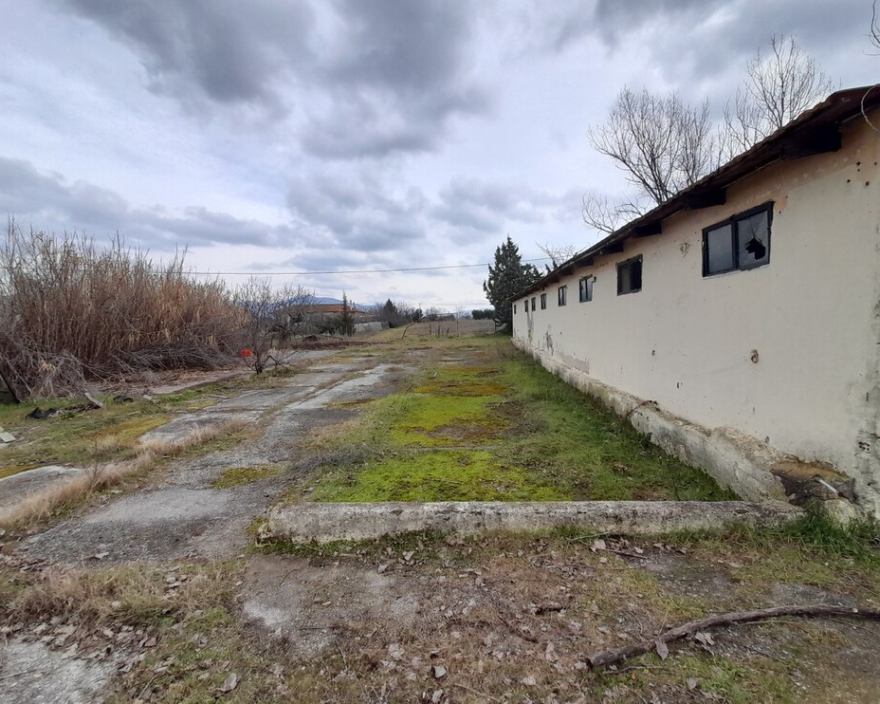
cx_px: 443
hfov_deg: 100.7
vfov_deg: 87.9
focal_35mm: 14
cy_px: 344
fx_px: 365
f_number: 2.2
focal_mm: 1.42
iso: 40
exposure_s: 1/884
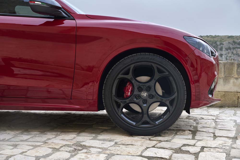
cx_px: 120
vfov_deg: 26.5
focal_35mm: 51
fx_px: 340
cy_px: 80
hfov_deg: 38.9
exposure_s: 1/160
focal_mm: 51
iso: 250
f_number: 6.3
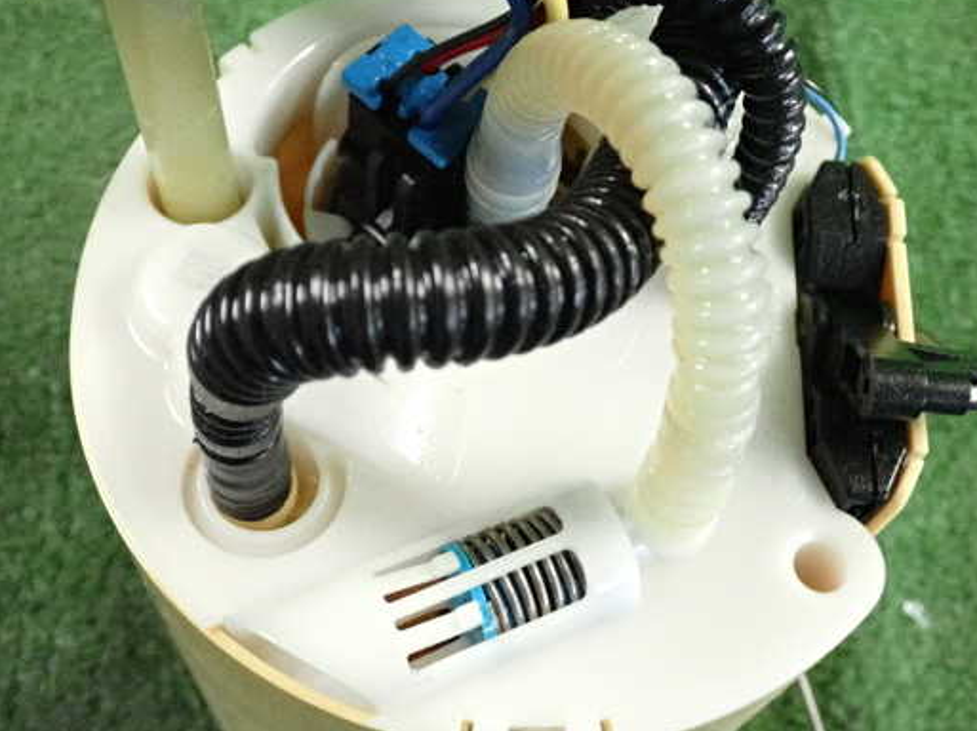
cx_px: 505
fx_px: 1354
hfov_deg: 39.7
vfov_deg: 30.2
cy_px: 356
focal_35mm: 48
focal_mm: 7.31
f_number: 2.8
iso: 4000
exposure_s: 1/125
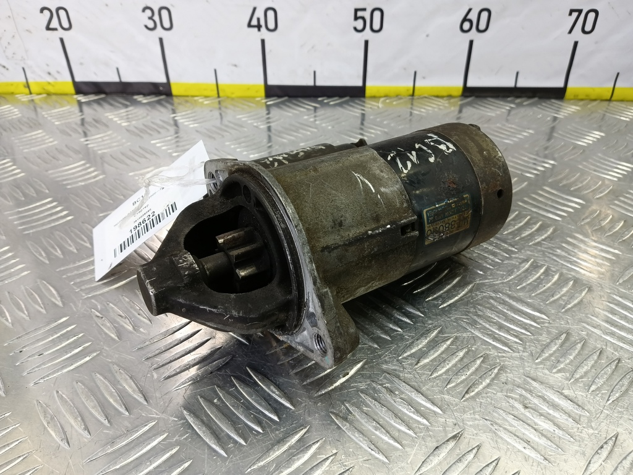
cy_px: 238
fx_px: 421
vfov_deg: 58.9
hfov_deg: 73.9
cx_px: 316
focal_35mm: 23
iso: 165
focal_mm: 4.11
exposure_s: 1/50
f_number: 1.6
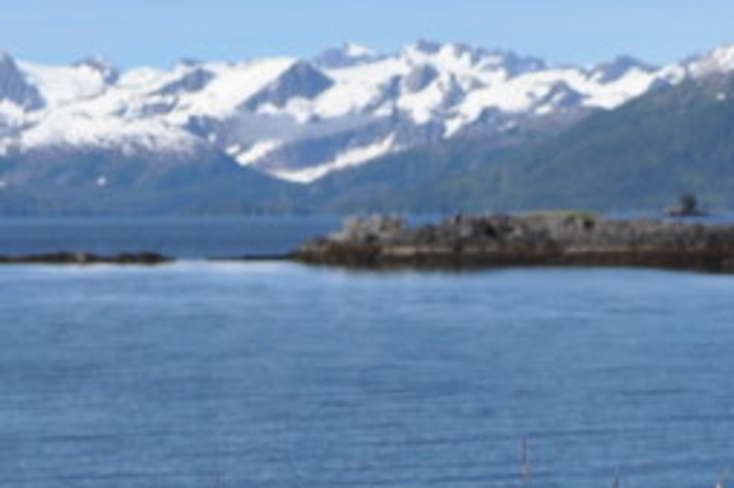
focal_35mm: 184
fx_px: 3749
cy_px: 755
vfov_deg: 7.3
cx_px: 485
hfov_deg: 11.2
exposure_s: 1/200
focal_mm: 26
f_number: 7.1
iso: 200
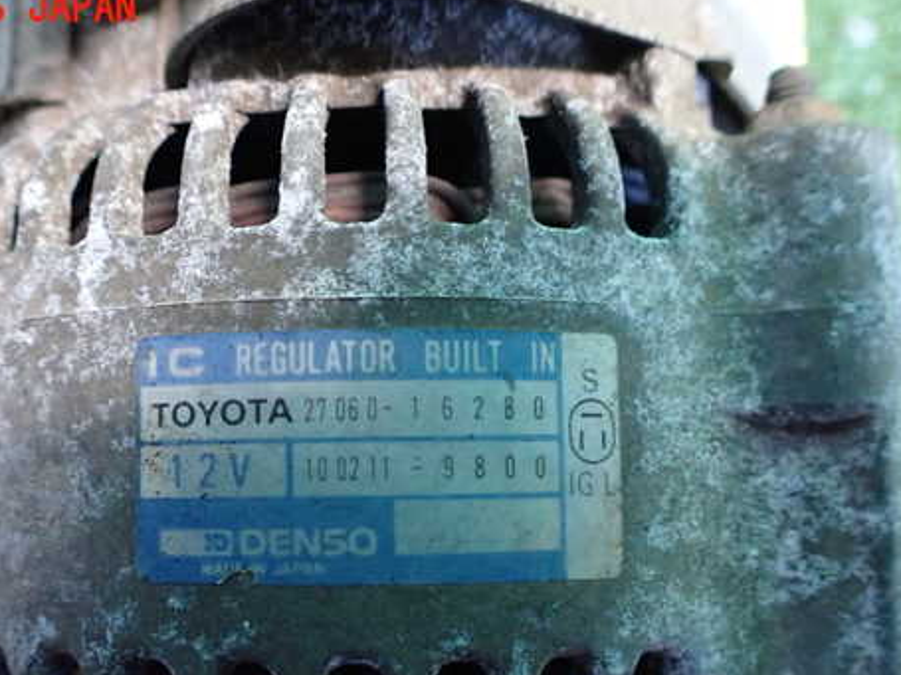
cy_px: 430
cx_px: 370
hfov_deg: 55.0
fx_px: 859
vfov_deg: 42.5
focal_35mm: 33
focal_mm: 4.5
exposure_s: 1/30
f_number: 2
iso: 800
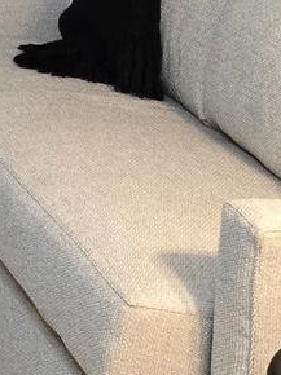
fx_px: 1322
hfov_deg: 10.1
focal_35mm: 122
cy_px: -188
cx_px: -461
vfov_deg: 15.0
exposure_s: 1/120
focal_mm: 5.4
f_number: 1.8
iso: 640
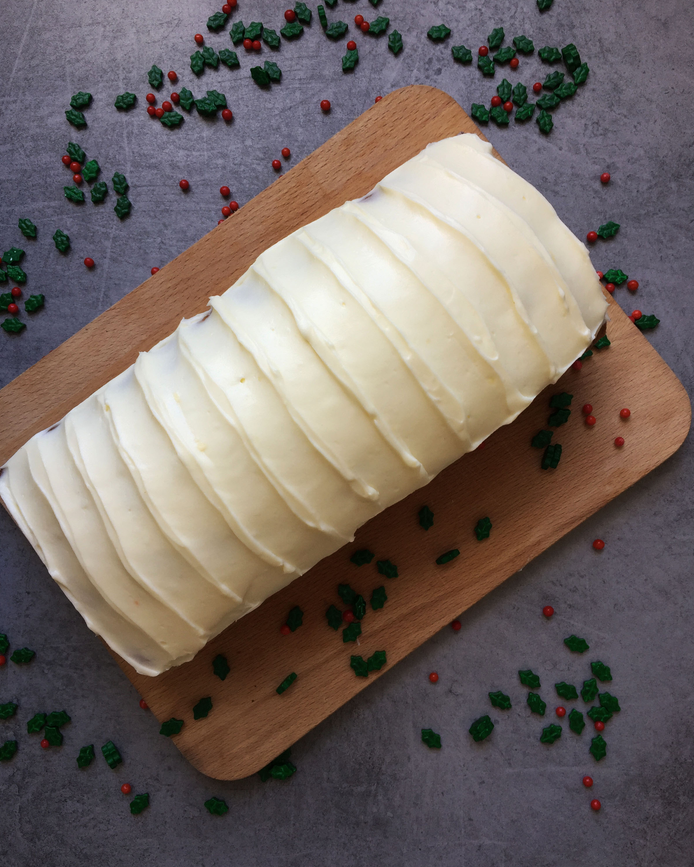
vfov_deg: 57.2
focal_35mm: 31
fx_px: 796
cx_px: 348
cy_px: 418
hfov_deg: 47.1
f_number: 2.2
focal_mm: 4.15
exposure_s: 1/100
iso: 32
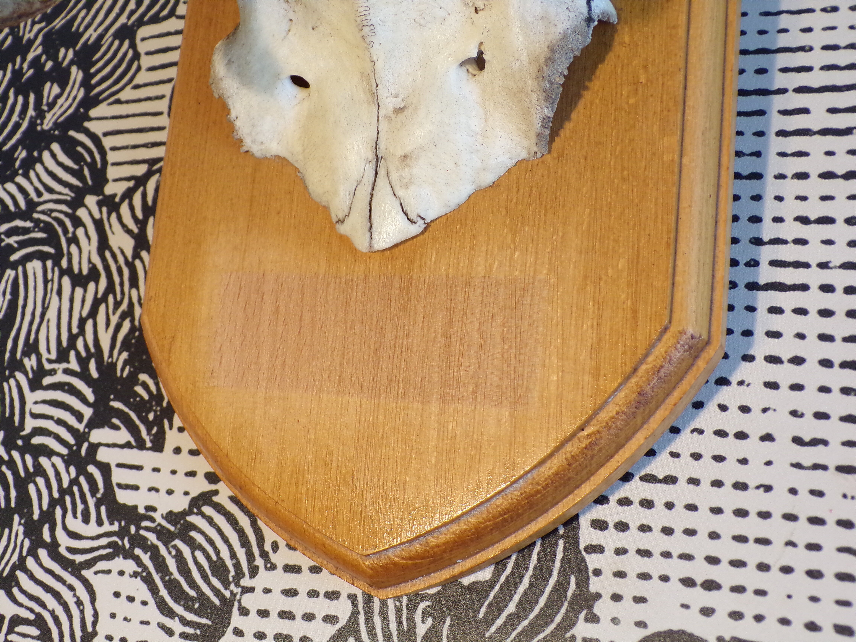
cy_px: 321
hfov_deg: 50.1
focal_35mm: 37
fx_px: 915
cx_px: 428
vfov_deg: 38.7
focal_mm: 6.6
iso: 200
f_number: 3.3
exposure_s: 1/25
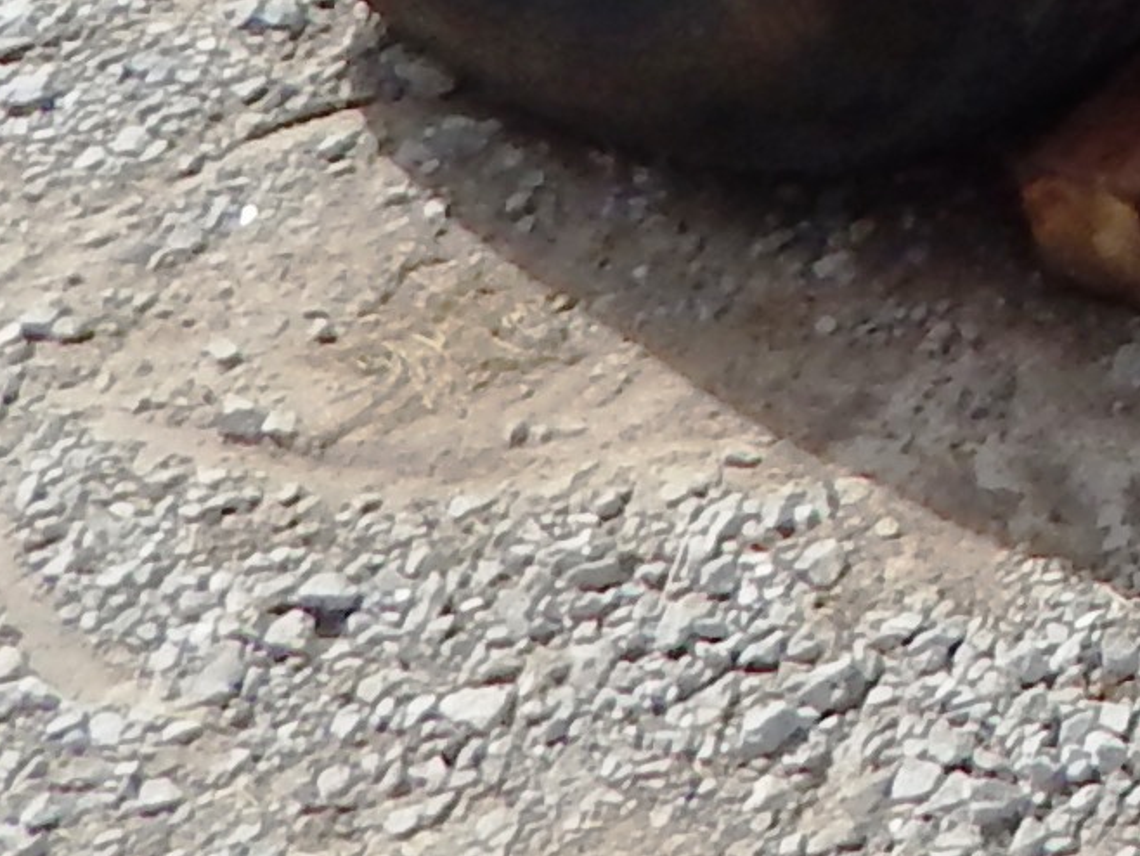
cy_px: -1223
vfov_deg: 8.7
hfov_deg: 10.2
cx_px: 3139
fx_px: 5073
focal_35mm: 154
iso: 125
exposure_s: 1/400
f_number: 6
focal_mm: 4
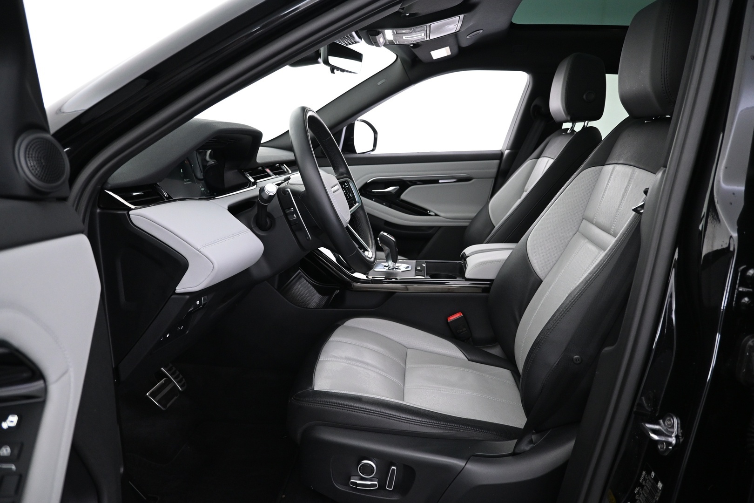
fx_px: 503
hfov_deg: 73.7
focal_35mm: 24
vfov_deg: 53.1
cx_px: 377
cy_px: 252
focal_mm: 16
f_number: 3.5
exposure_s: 1/25
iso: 1400
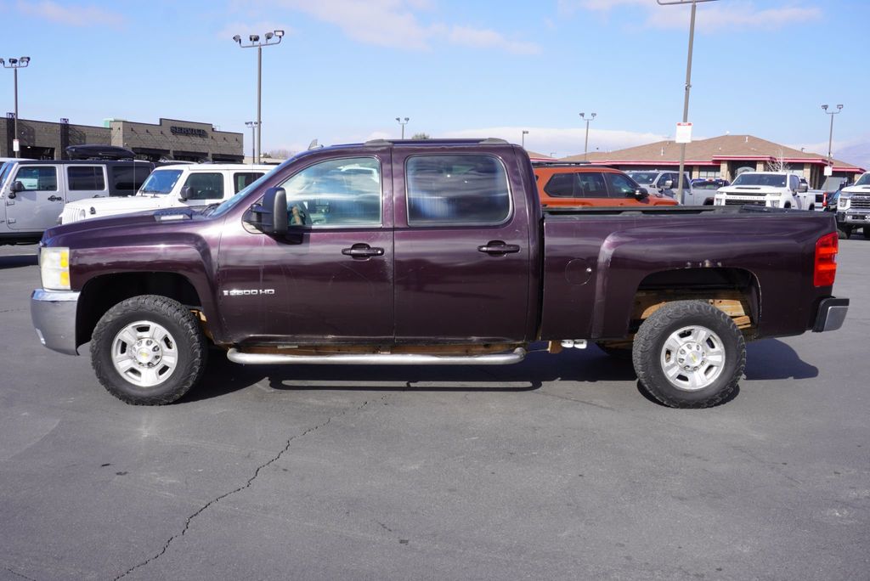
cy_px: 290
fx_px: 798
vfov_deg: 40.0
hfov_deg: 57.2
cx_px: 435
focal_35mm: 33
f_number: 10
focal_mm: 22
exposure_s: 1/125
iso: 100
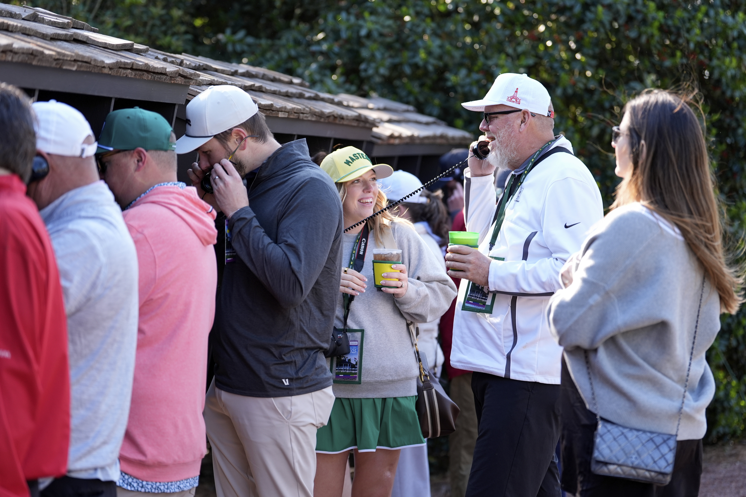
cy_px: 248
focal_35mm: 102
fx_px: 2114
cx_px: 373
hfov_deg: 20.0
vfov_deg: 13.4
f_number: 2.8
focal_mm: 102
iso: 400
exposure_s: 1/800
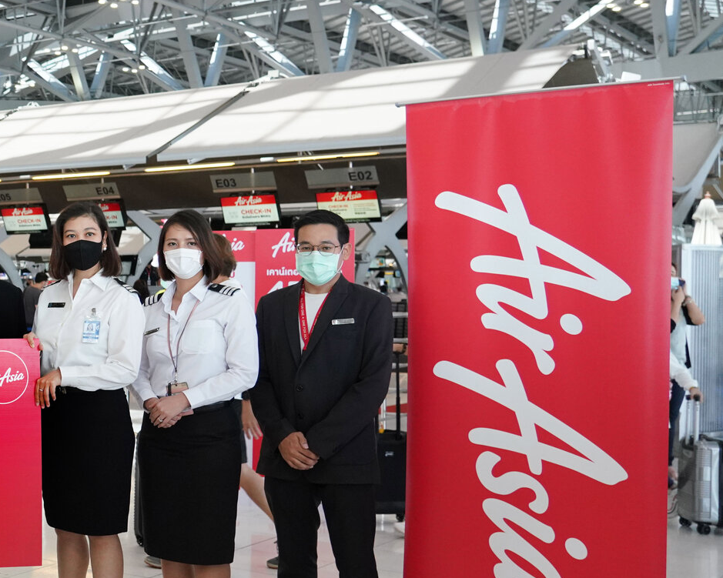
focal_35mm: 60
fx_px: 1284
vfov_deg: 25.4
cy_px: 306
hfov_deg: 26.4
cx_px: -232
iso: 1600
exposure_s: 1/200
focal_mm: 24
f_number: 4
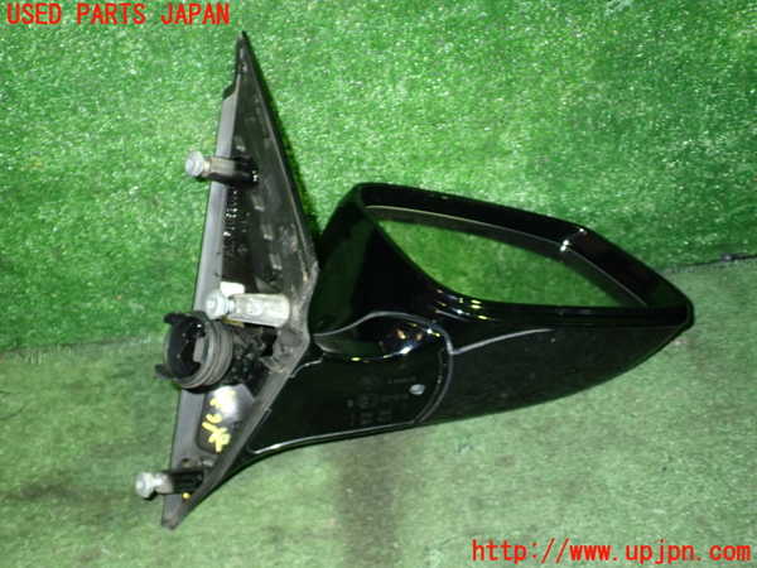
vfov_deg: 39.7
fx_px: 787
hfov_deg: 51.4
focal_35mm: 36
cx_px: 378
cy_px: 284
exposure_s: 1/40
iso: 320
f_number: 7.1
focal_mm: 6.37
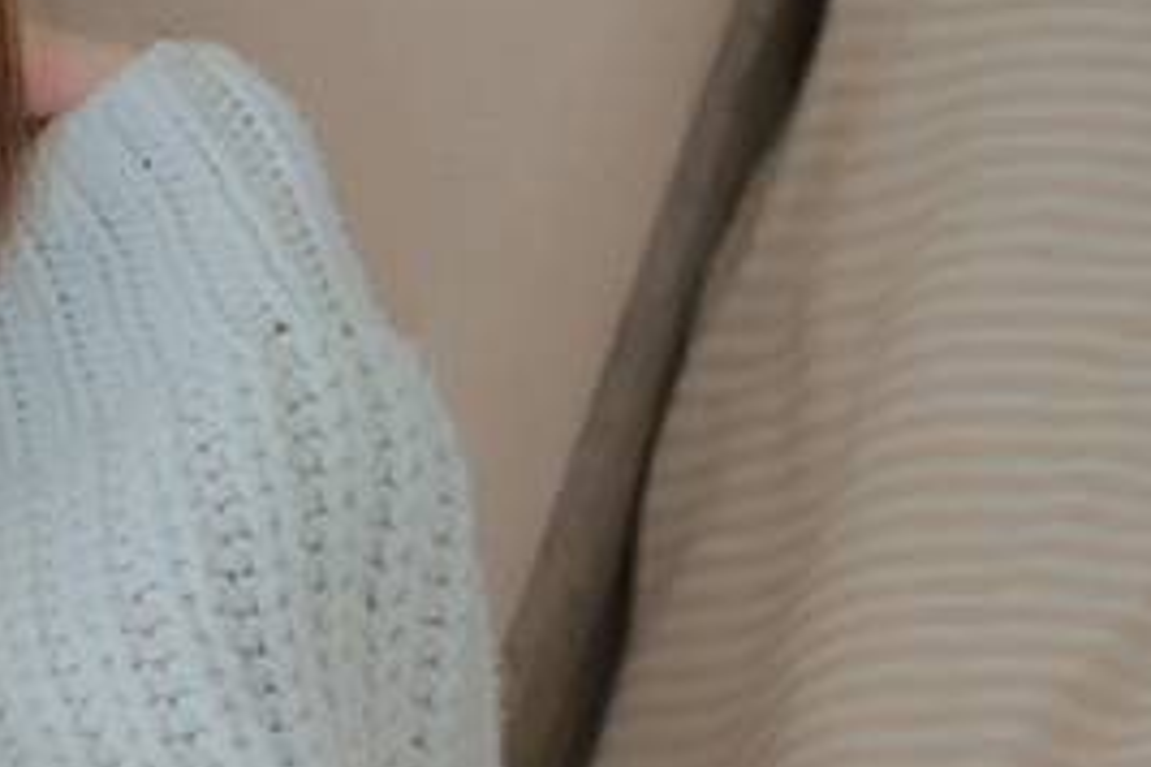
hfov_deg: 8.1
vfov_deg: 5.8
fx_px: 7545
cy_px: 1043
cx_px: -1483
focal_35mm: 236
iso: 1000
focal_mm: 35
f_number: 1.8
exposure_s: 1/160
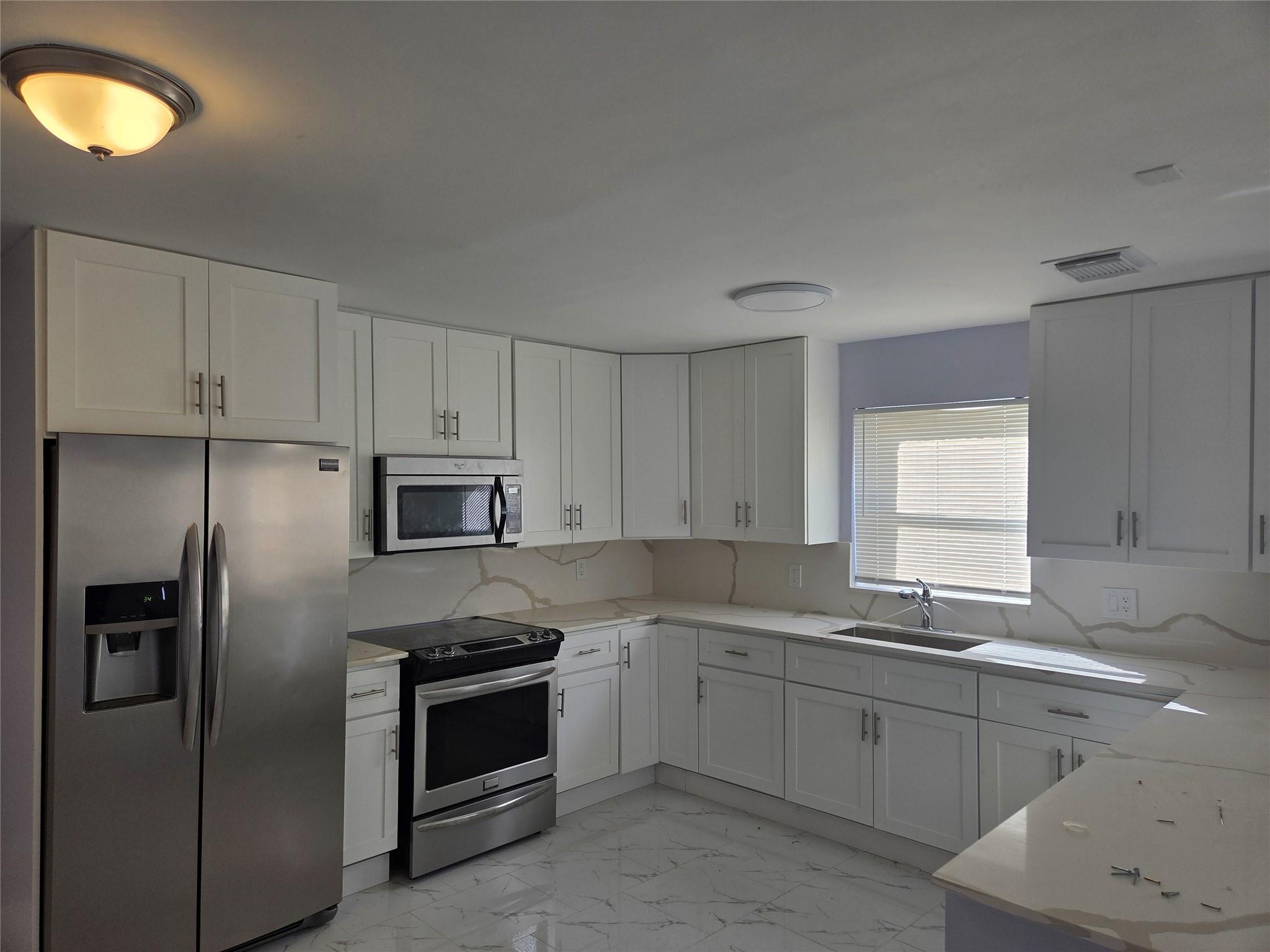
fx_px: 844
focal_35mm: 23
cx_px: 635
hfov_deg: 73.9
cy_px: 476
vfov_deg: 58.9
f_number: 1.8
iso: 80
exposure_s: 1/572
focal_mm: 5.4
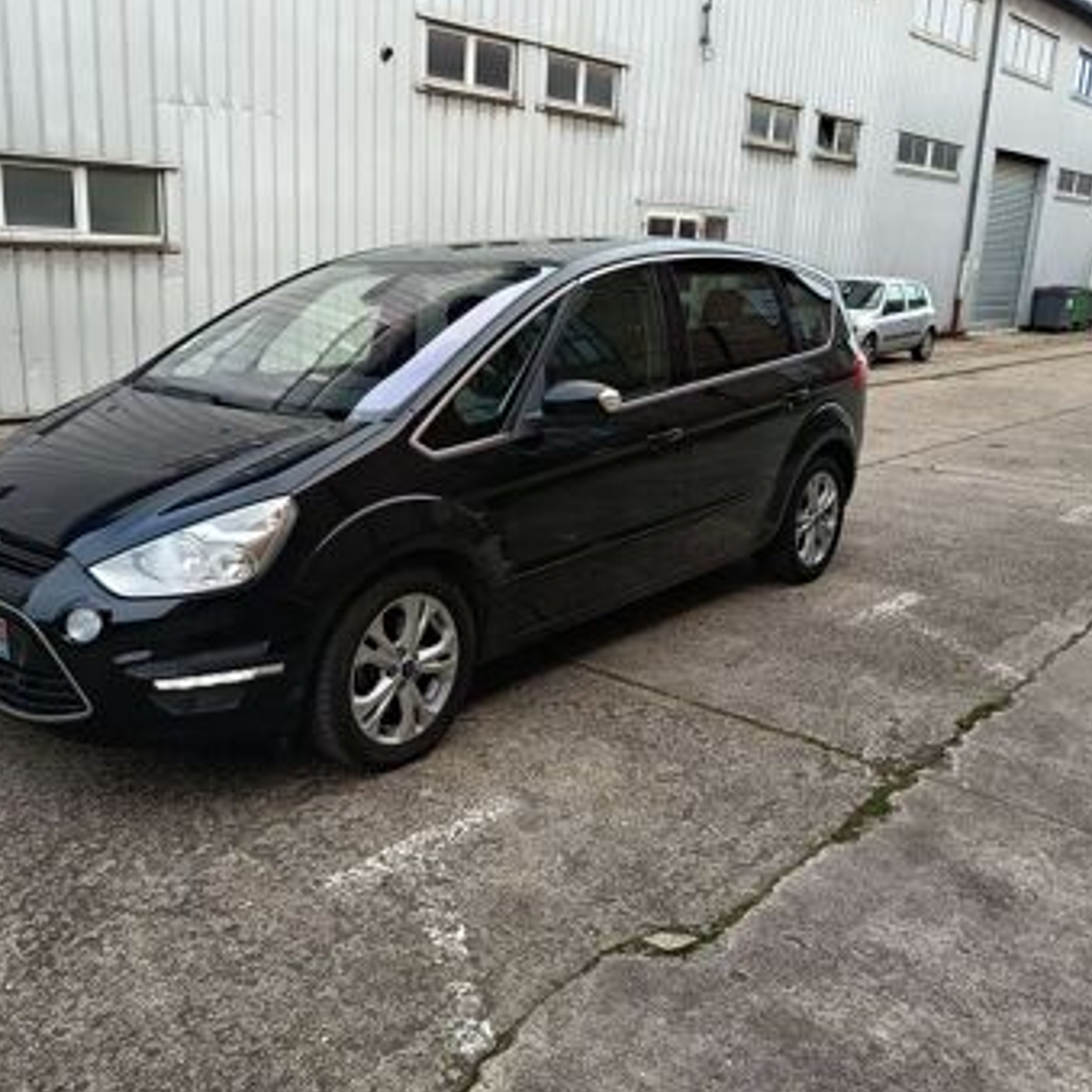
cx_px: 441
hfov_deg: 53.7
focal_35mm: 30
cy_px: 519
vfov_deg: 54.0
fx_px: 1071
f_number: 1.7
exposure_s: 1/100
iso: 182
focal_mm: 5.24
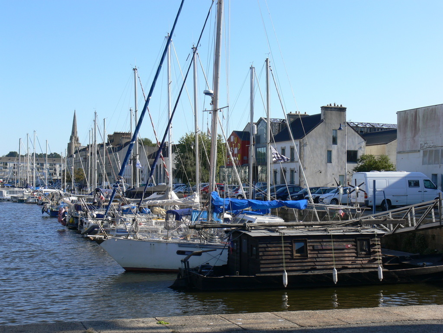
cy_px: 166
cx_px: 222
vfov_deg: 26.6
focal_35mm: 55
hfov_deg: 34.9
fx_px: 704
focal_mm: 11.6
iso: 80
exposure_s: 1/250
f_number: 5.6
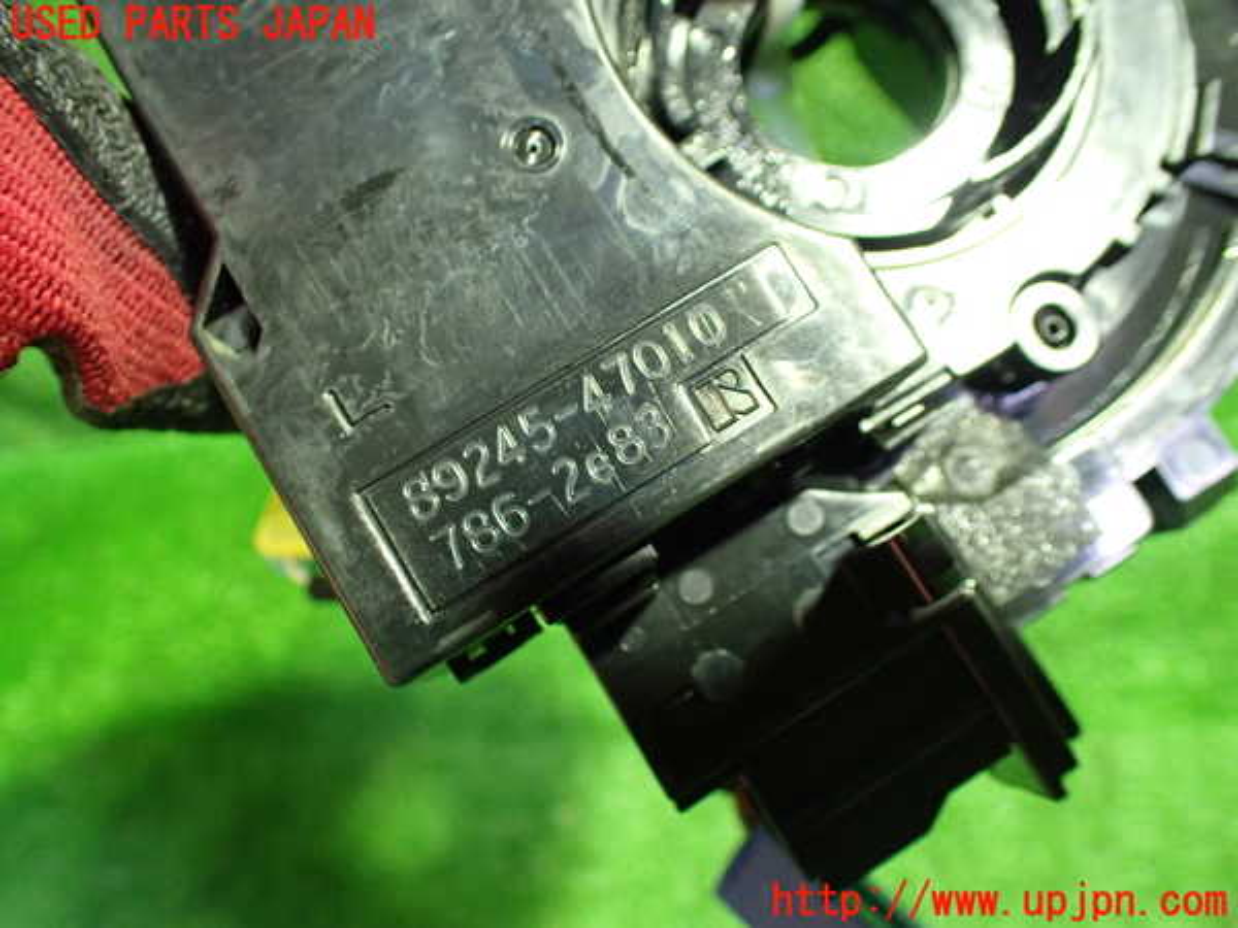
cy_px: 464
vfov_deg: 46.8
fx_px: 1073
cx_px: 619
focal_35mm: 30
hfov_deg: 60.0
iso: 800
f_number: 2.3
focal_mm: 5.4
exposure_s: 1/30
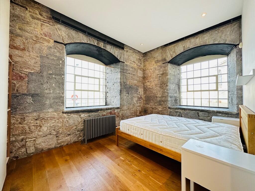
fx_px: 103
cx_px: 128
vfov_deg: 85.7
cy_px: 96
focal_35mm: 14
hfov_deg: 102.1
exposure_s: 1/100
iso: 160
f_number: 2.2
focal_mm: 2.22
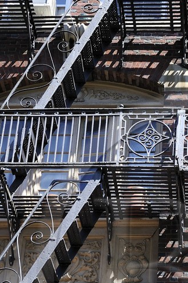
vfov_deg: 19.0
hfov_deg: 12.7
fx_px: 825
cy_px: 270
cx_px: 214
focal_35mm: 105
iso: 200
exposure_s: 1/200
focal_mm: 32
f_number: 5.6
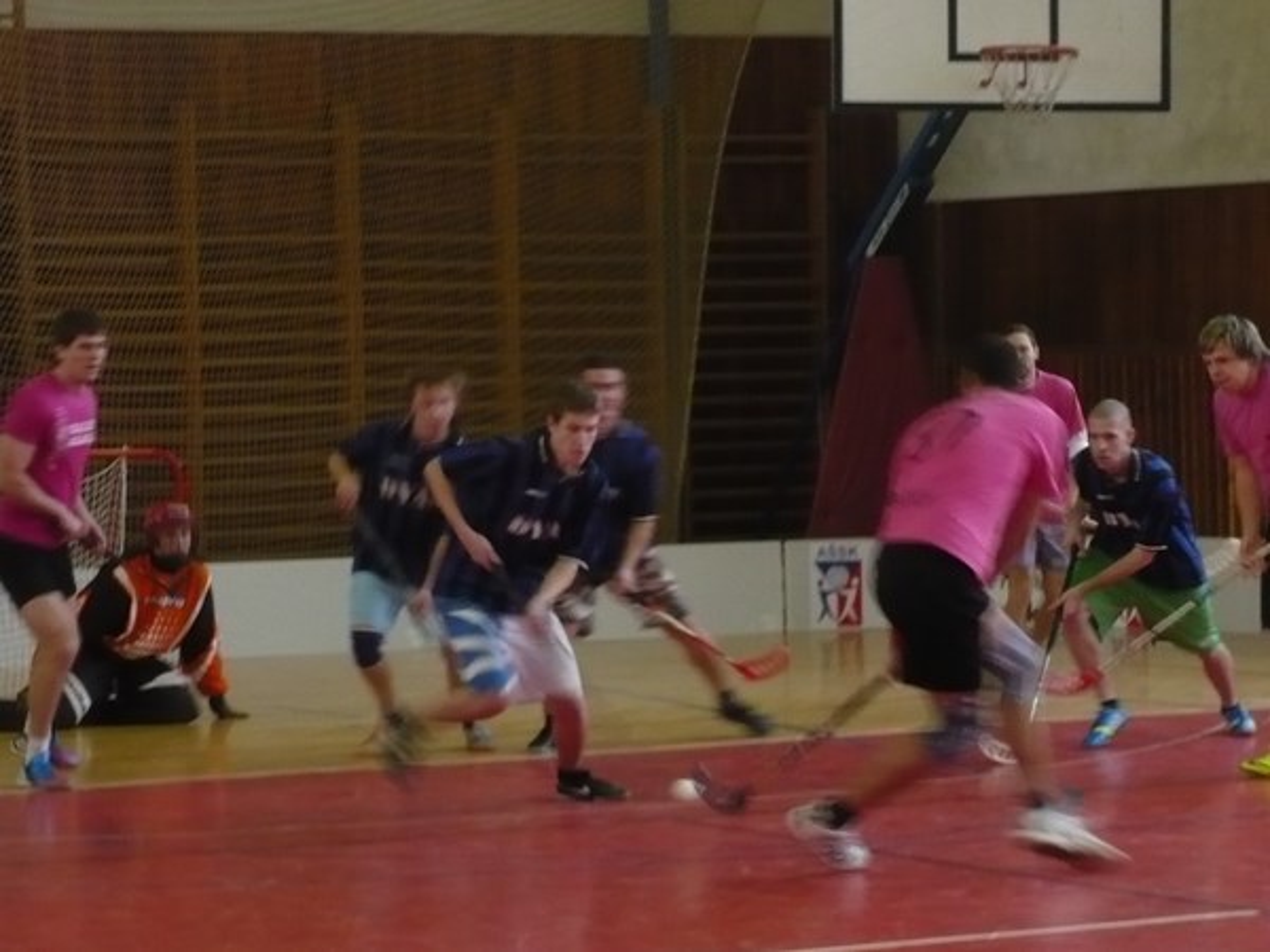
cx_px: 635
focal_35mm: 141
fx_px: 5173
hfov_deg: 14.0
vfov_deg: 10.5
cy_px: 476
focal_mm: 17
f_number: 4.9
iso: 250
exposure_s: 1/30
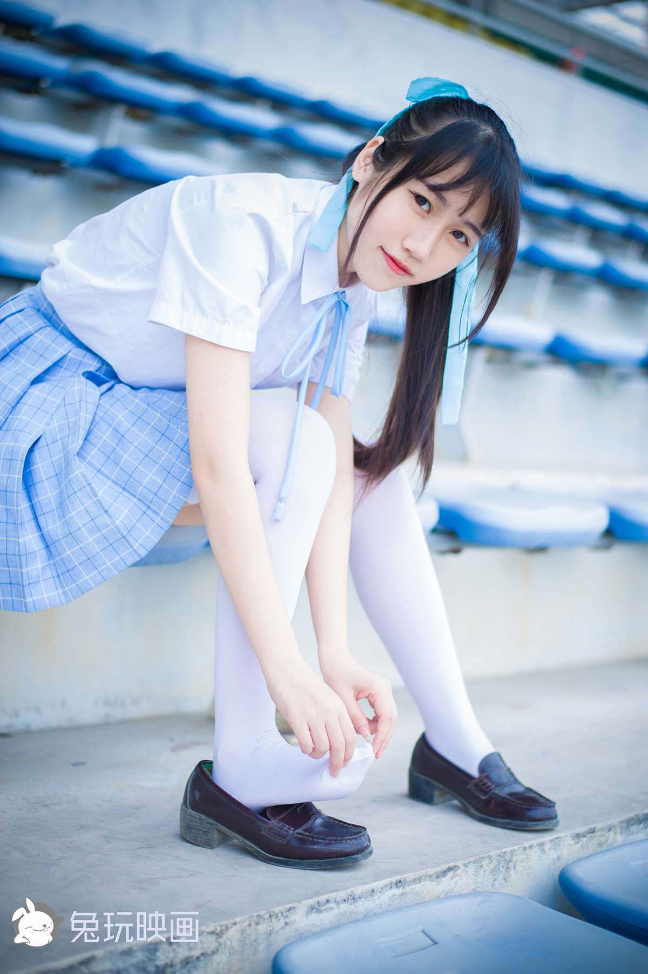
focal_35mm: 50
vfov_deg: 39.6
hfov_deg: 27.0
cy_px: 487
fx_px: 1351
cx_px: 324
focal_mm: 50
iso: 100
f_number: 2.2
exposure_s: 1/200
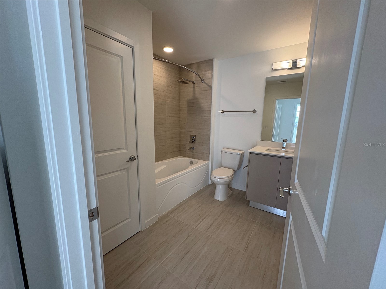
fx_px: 156
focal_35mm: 14
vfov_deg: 85.7
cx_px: 193
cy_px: 144
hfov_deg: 102.1
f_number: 2.2
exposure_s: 1/120
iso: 125
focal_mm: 2.22
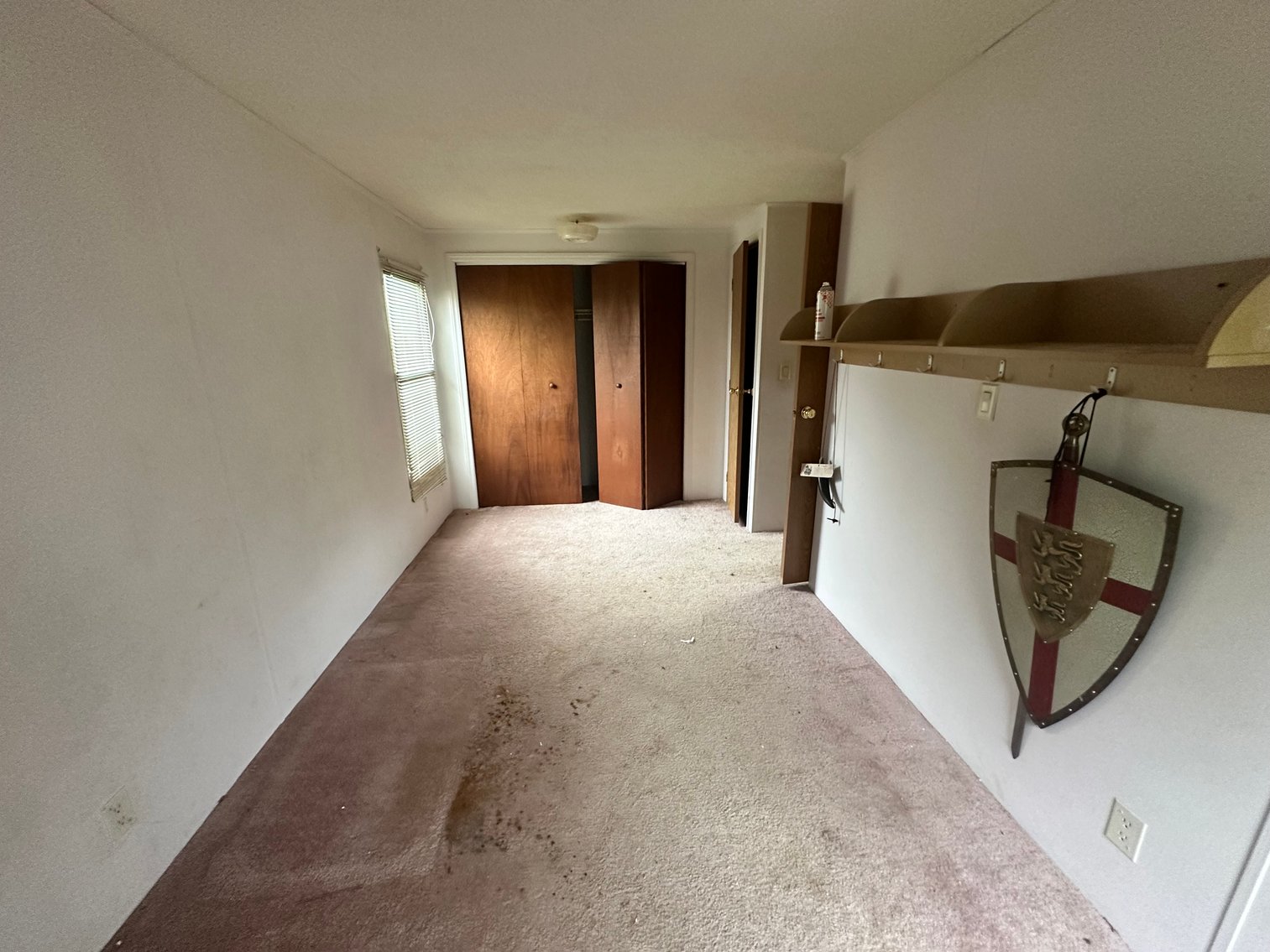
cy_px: 476
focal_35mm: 14
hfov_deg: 102.1
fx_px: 514
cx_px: 635
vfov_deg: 85.7
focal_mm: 2.22
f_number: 2.2
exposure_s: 1/60
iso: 400
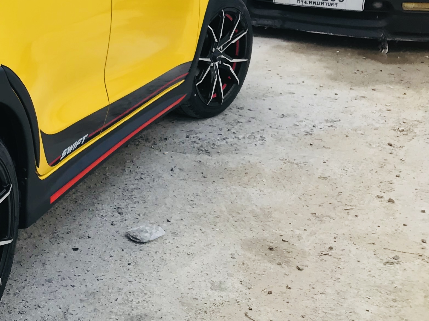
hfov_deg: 24.2
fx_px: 892
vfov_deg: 20.1
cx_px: -105
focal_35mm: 72
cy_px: 40
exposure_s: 1/397
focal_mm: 3.99
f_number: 1.8
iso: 20
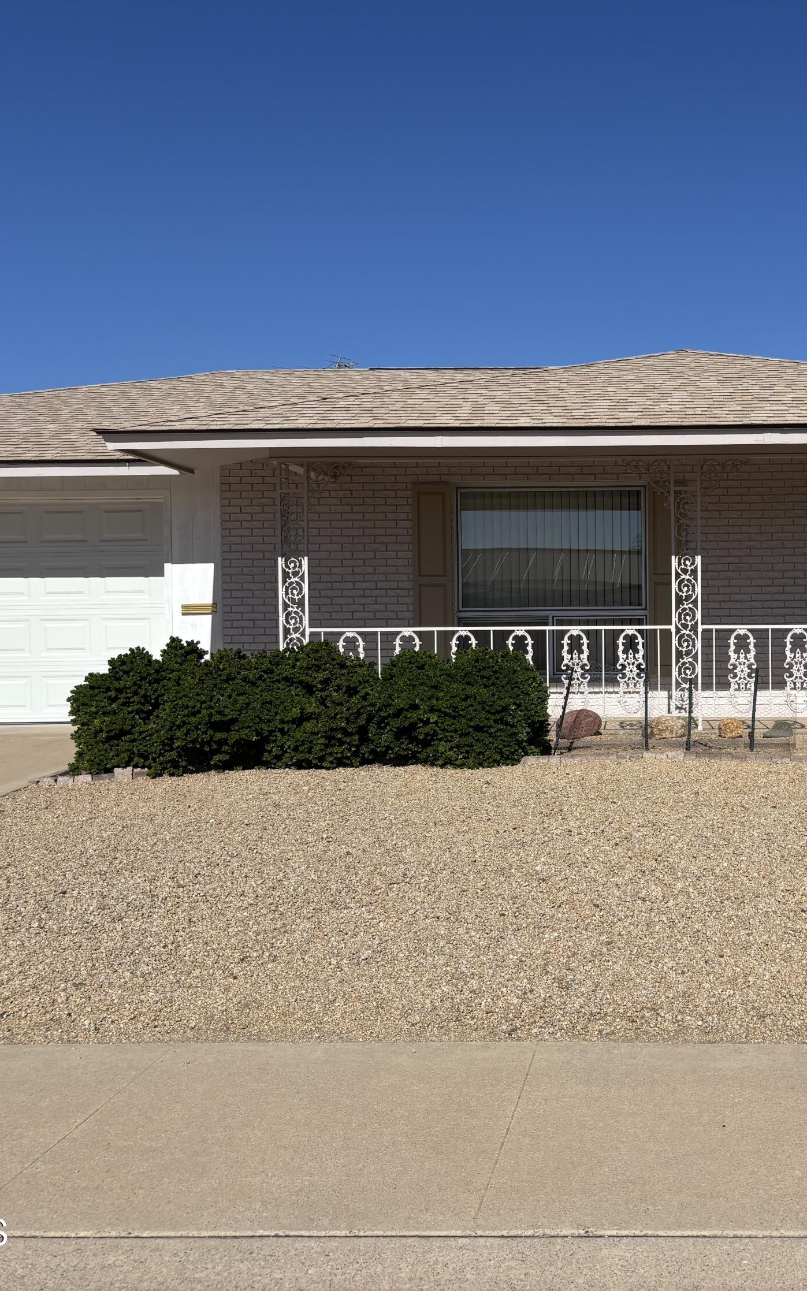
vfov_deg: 52.7
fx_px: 1302
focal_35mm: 37
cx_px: 656
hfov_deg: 33.4
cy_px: 642
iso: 50
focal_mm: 5.96
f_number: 1.6
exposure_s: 1/6329
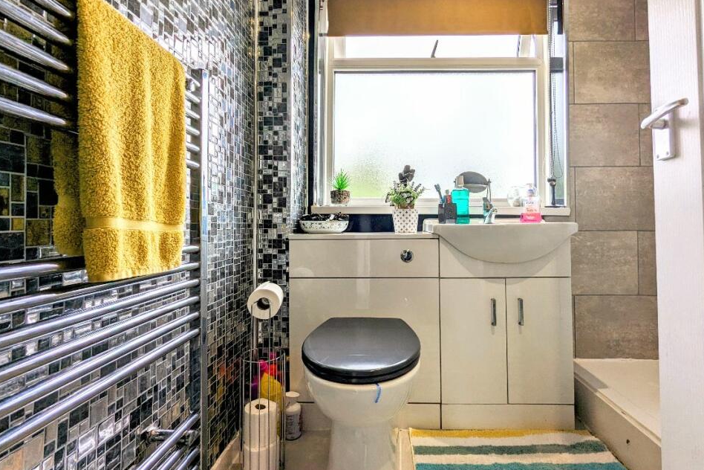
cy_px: 214
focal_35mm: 18
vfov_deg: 67.3
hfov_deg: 89.9
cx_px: 377
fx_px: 352
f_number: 2.2
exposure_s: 1/193
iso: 35
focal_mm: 2.35
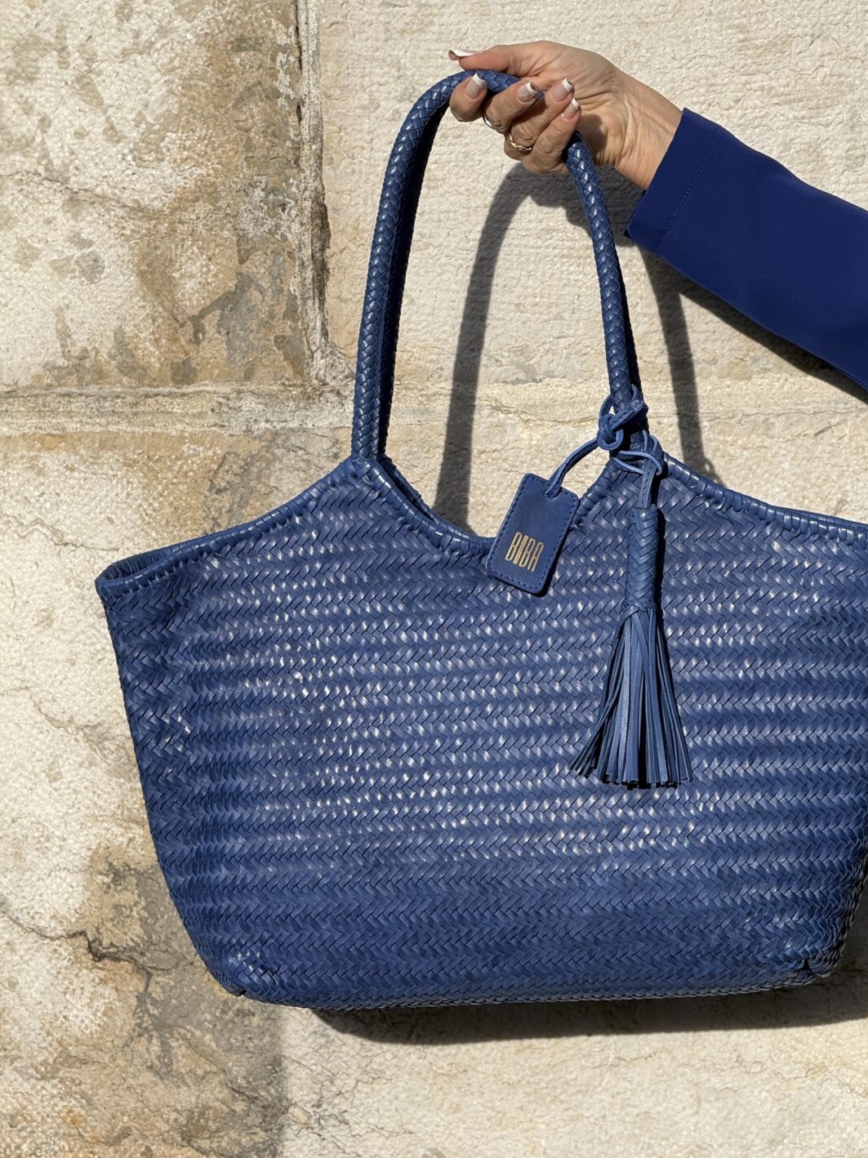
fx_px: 4348
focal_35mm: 130
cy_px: 560
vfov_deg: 15.2
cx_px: 469
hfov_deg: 11.4
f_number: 2.8
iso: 50
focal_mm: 15.66
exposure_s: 1/1294
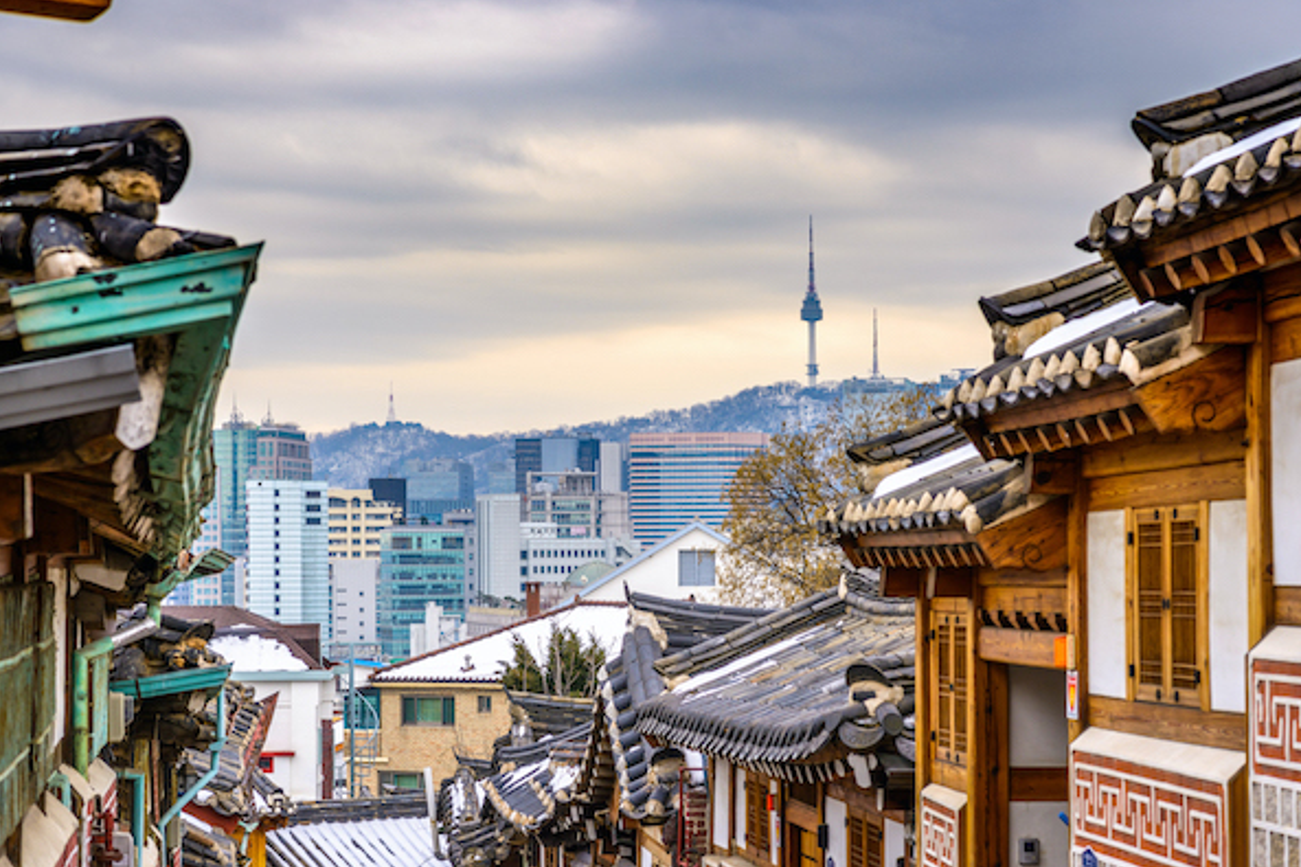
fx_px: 3107
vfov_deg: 15.9
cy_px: 432
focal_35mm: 86
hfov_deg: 23.7
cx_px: 647
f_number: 8
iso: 100
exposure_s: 1/160
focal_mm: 85
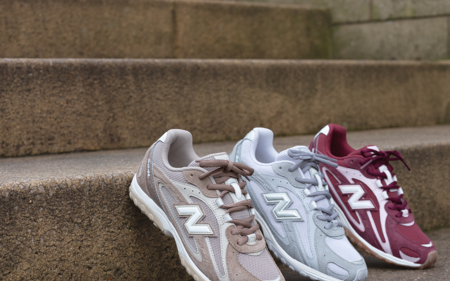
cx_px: 278
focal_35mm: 89
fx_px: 1092
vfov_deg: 14.6
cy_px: 201
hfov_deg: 23.2
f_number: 8
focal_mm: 80
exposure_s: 1/25
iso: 800
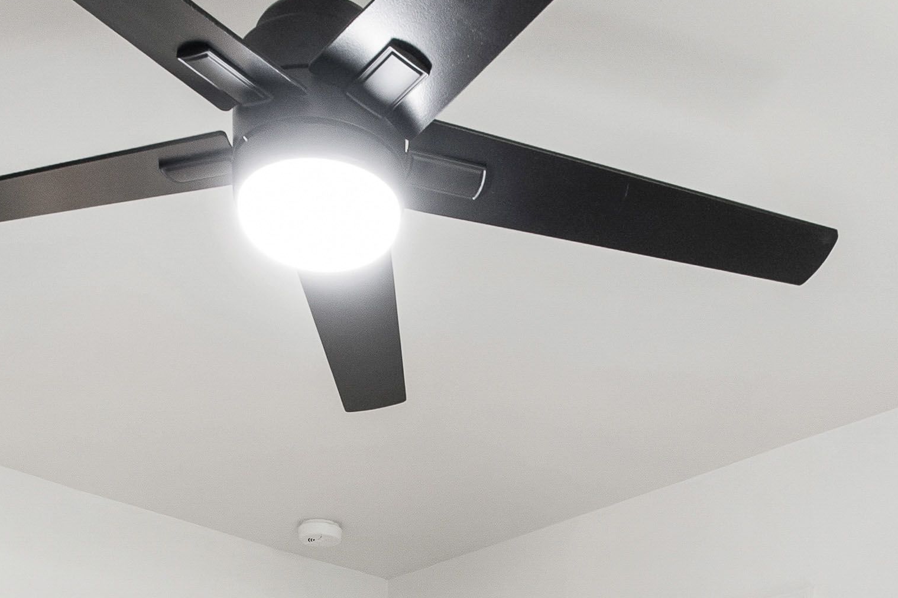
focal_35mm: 55
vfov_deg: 19.8
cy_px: 995
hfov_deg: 36.1
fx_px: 1372
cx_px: 544
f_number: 8
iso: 100
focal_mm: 10
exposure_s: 1/2.5
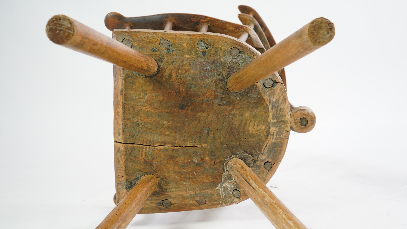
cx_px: 205
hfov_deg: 40.6
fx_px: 550
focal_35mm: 51
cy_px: 129
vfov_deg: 23.5
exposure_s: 1/100
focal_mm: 48
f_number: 4.5
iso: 1000
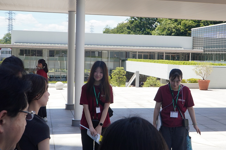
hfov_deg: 35.7
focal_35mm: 56
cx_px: 135
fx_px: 350
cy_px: 65
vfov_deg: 24.2
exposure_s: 1/160
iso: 100
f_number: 6.3
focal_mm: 25
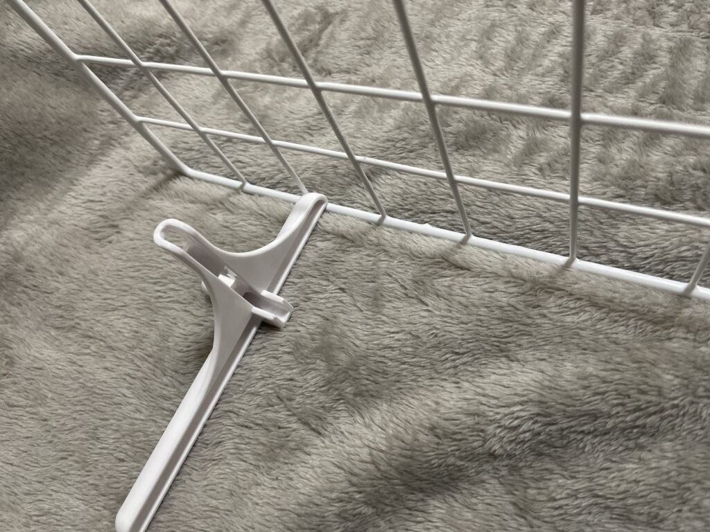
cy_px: 266
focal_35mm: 26
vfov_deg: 53.1
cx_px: 355
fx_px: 533
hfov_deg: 67.3
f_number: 1.6
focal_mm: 4.2
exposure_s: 1/60
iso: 250
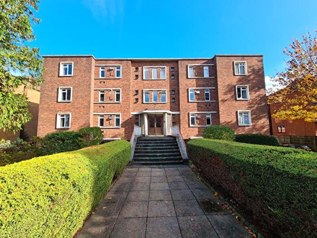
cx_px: 158
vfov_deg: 89.9
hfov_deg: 106.2
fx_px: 119
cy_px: 119
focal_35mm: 13
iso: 50
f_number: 2.2
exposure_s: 1/544
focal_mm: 2.2
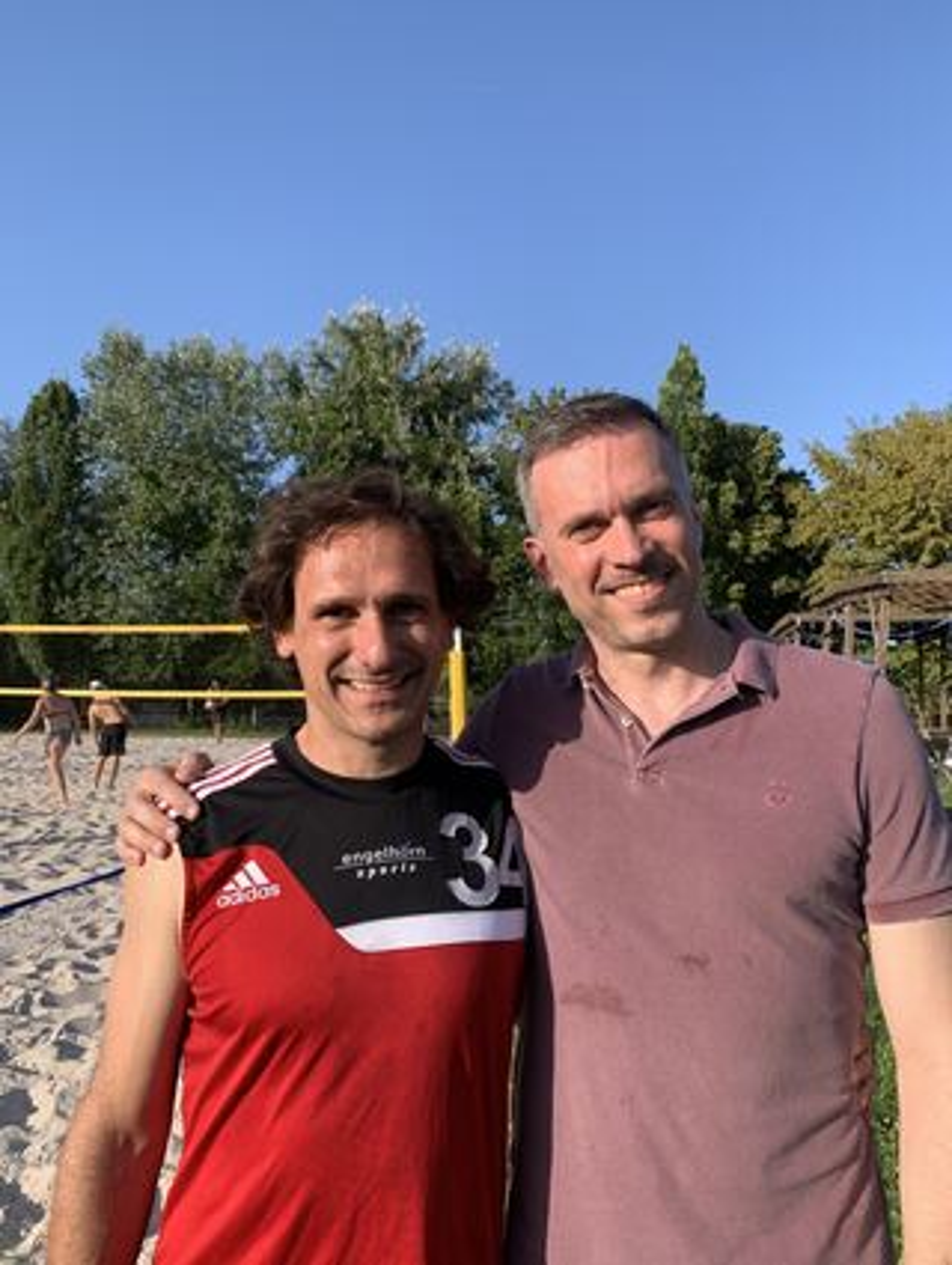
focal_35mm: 26
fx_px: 951
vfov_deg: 67.2
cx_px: 476
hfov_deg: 53.2
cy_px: 632
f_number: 1.8
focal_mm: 4.25
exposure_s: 1/1314
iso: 25
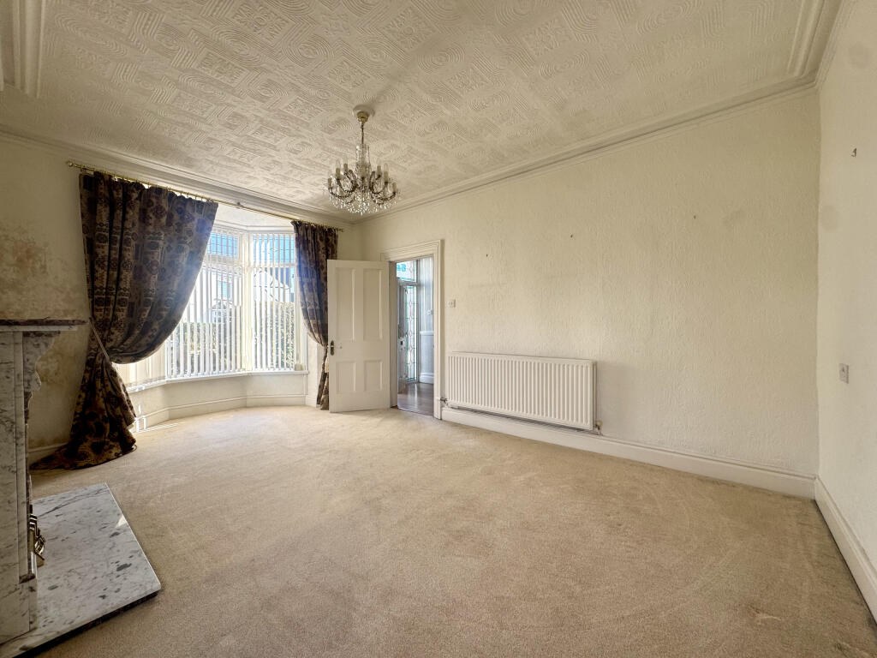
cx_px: 438
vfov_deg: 85.7
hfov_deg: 102.1
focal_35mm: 14
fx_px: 355
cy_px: 329
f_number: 2.2
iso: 40
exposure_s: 1/172
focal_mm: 2.22
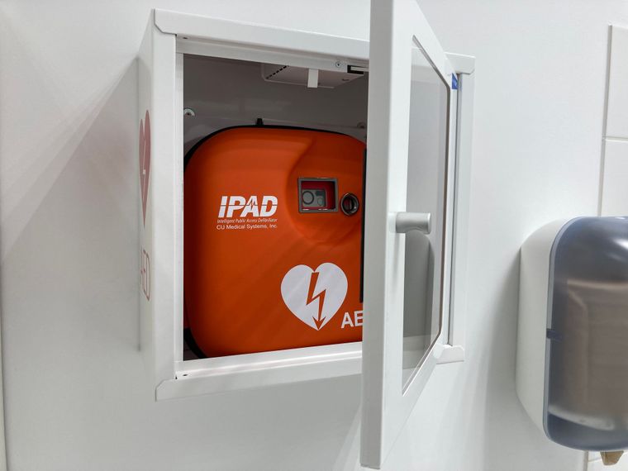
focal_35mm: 28
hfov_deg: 63.4
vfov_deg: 49.7
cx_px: 314
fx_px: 508
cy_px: 236
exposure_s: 1/100
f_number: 1.8
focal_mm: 3.99
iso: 32
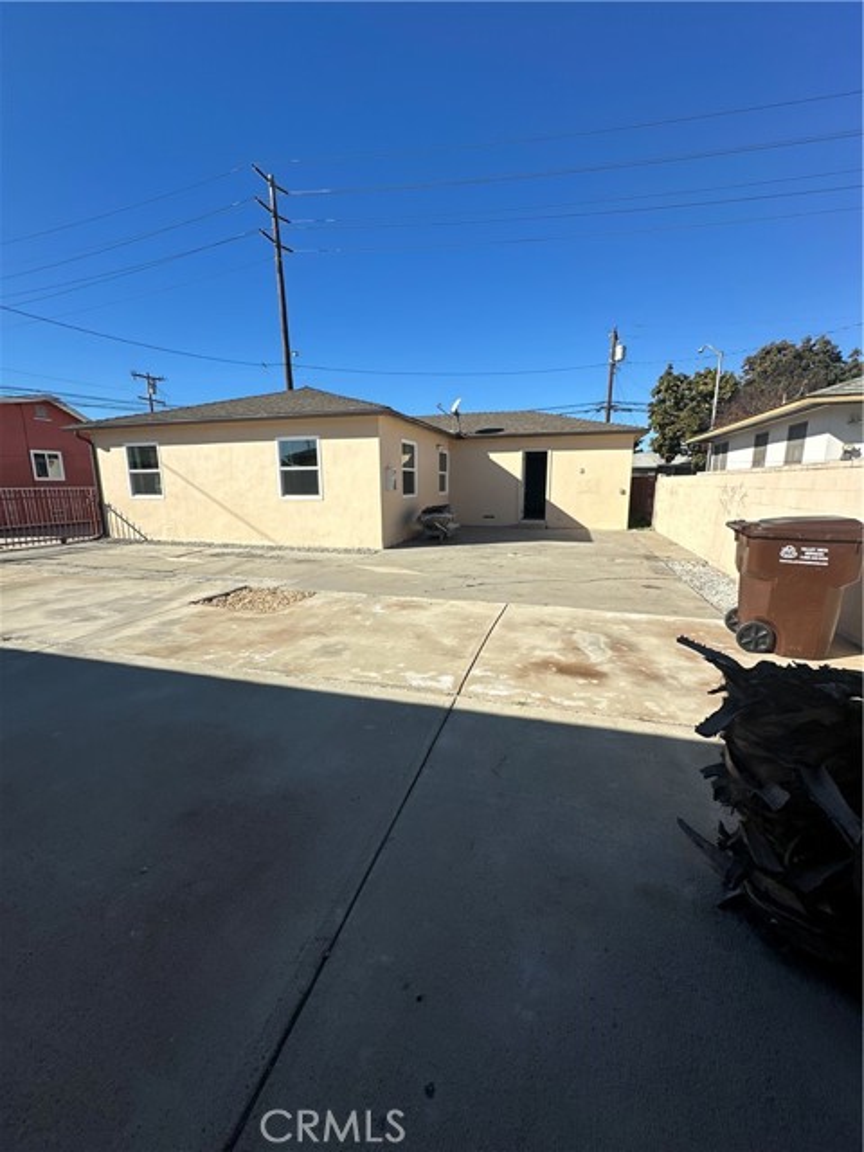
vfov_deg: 102.1
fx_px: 466
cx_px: 432
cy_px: 576
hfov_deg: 85.7
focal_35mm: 14
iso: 50
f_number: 2.2
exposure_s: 1/2817
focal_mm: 2.22
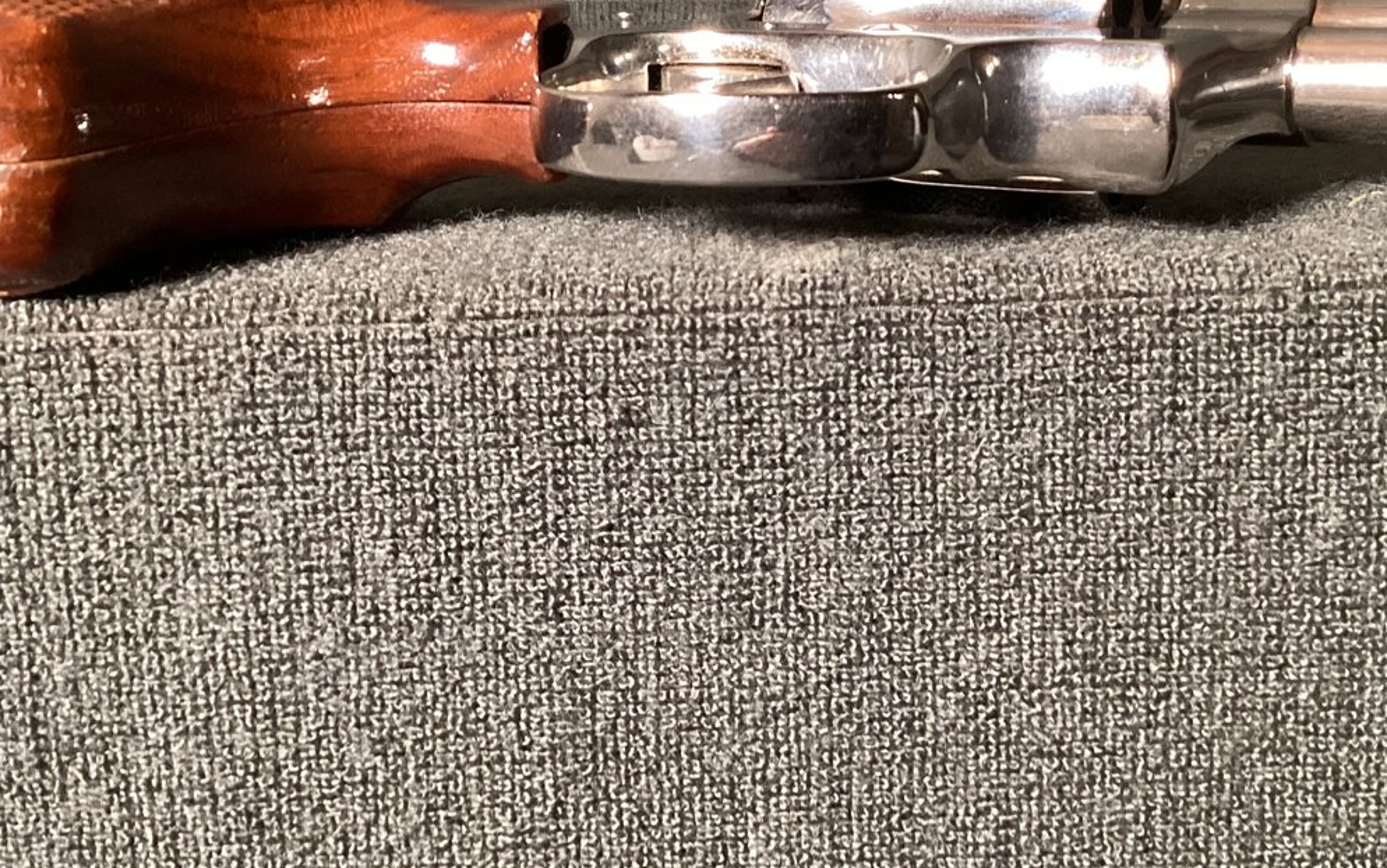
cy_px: 281
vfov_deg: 25.7
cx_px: 725
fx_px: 1891
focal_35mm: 50
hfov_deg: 40.3
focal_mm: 3.3
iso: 320
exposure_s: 1/40
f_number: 2.4
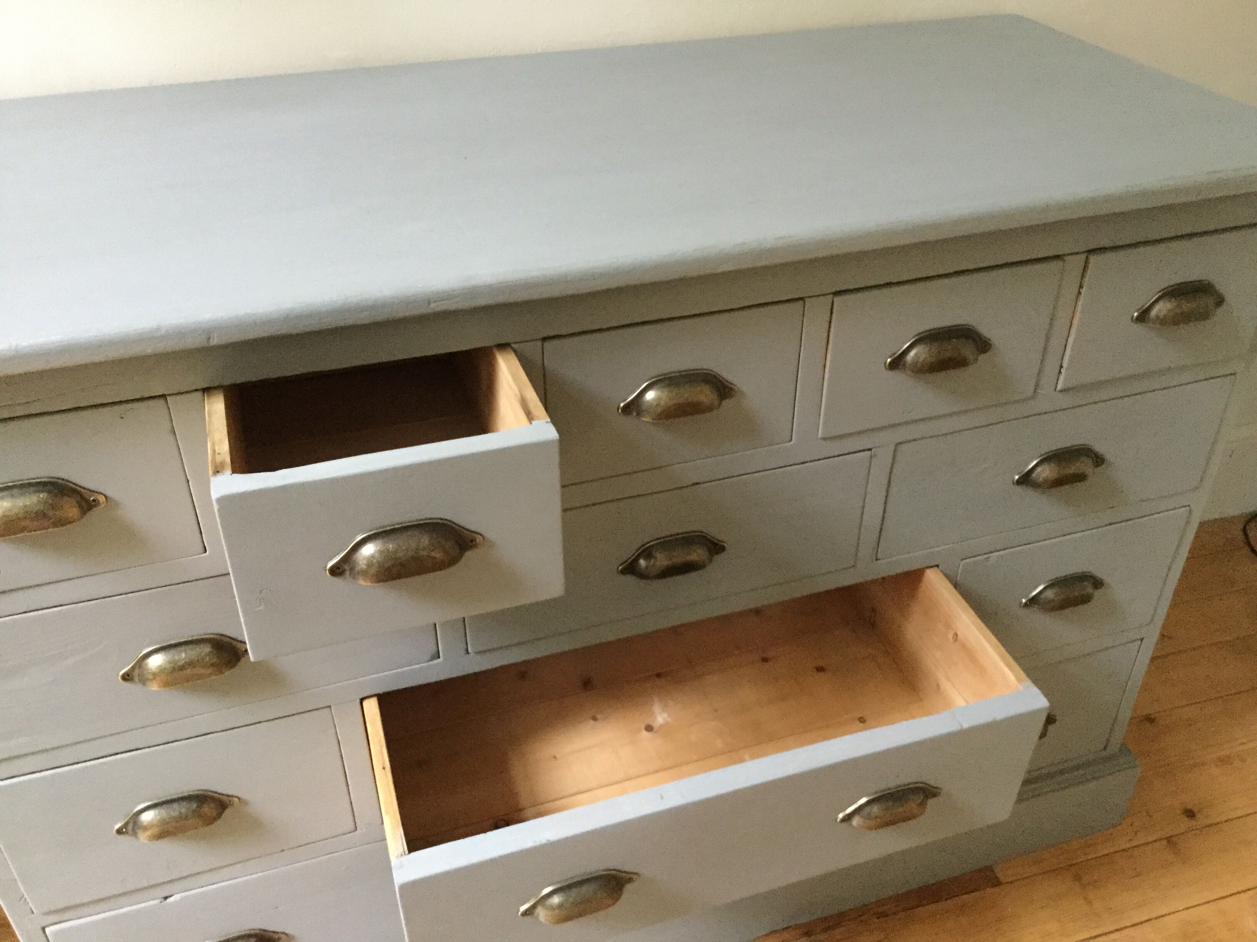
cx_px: 628
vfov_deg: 45.4
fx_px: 1126
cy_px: 471
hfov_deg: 58.4
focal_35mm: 31
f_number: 2.4
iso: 500
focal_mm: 3.3
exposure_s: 1/17
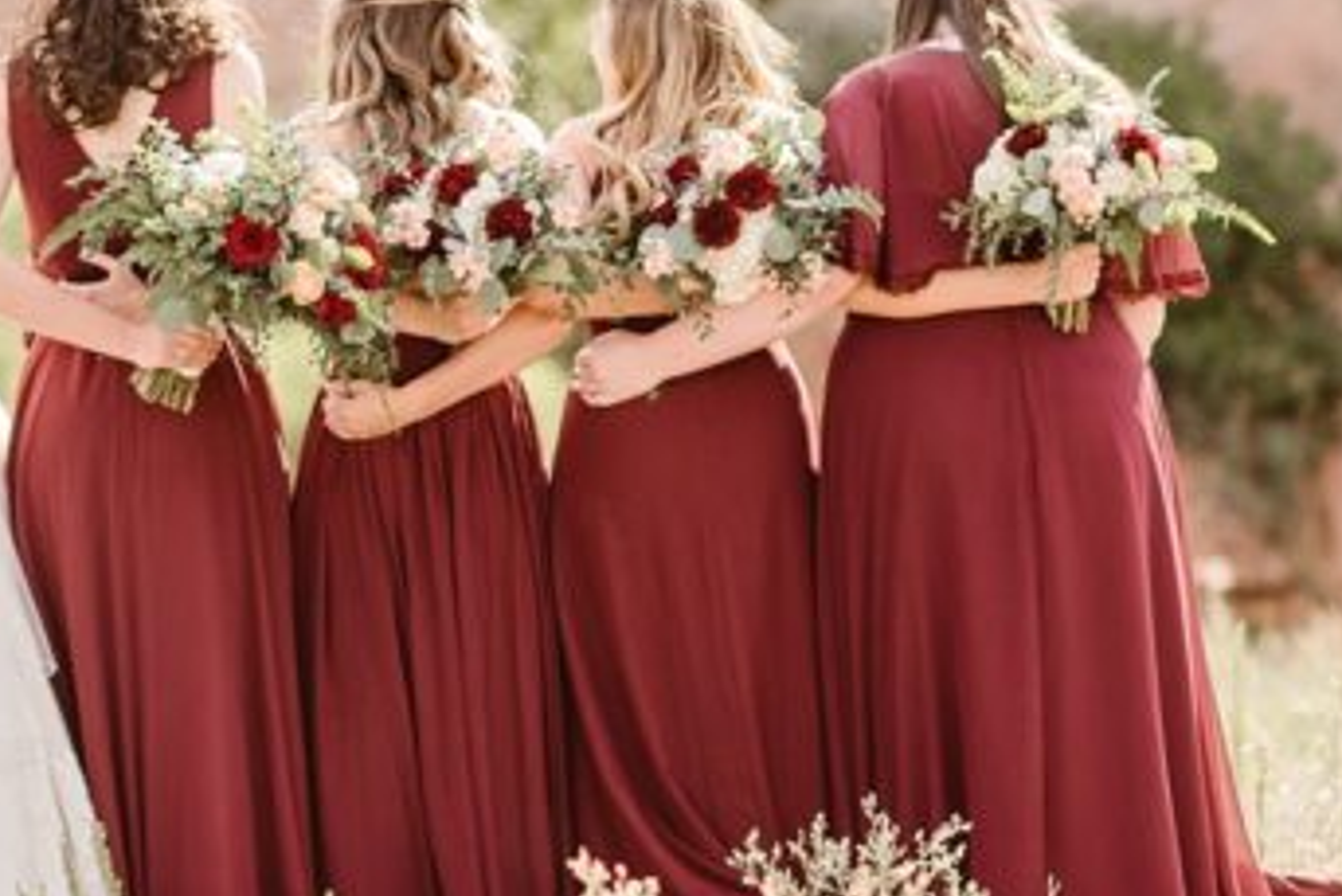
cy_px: -172
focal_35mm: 254
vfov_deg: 5.4
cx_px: -141
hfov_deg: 8.0
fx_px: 9472
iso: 200
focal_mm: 85
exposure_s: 1/2000
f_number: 2.2
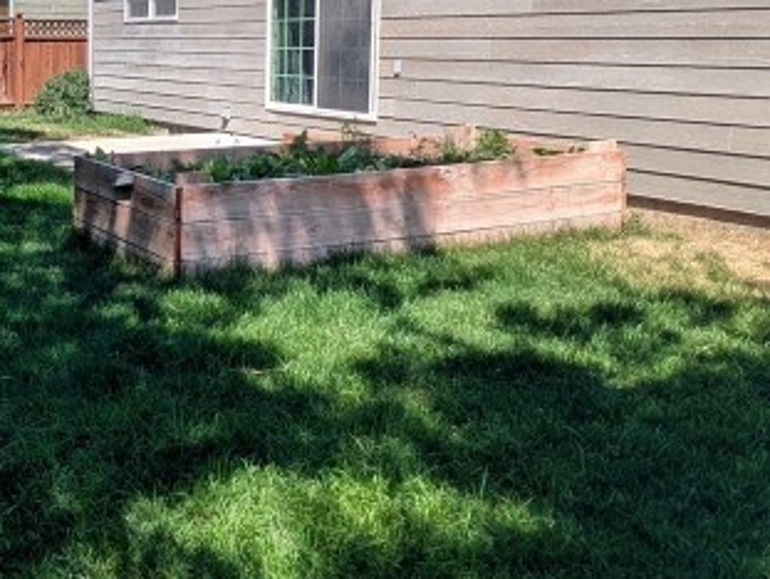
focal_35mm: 46
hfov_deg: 37.4
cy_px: 114
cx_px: 24
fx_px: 1024
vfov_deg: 30.8
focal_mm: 1.83
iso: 45
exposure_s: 1/883
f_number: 2.2
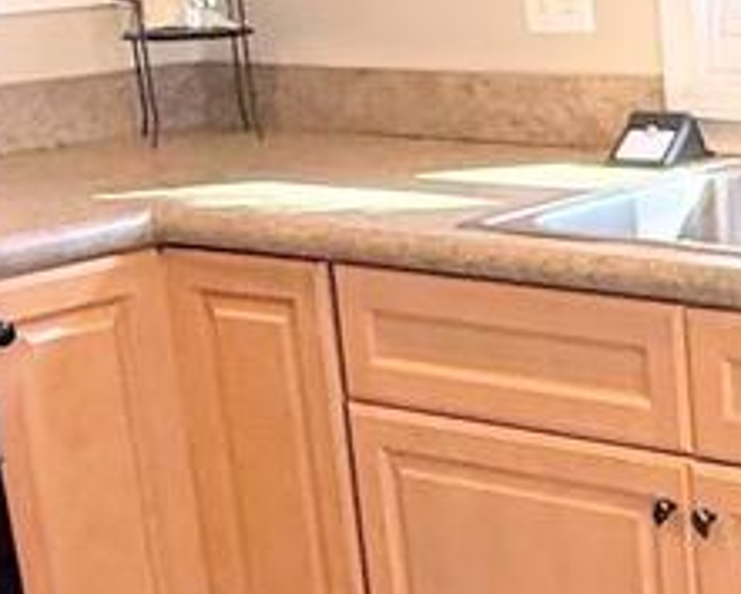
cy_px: 456
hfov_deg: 19.7
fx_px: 1953
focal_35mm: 89
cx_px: 972
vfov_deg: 17.2
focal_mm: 2.22
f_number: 2.2
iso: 200
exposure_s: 1/99
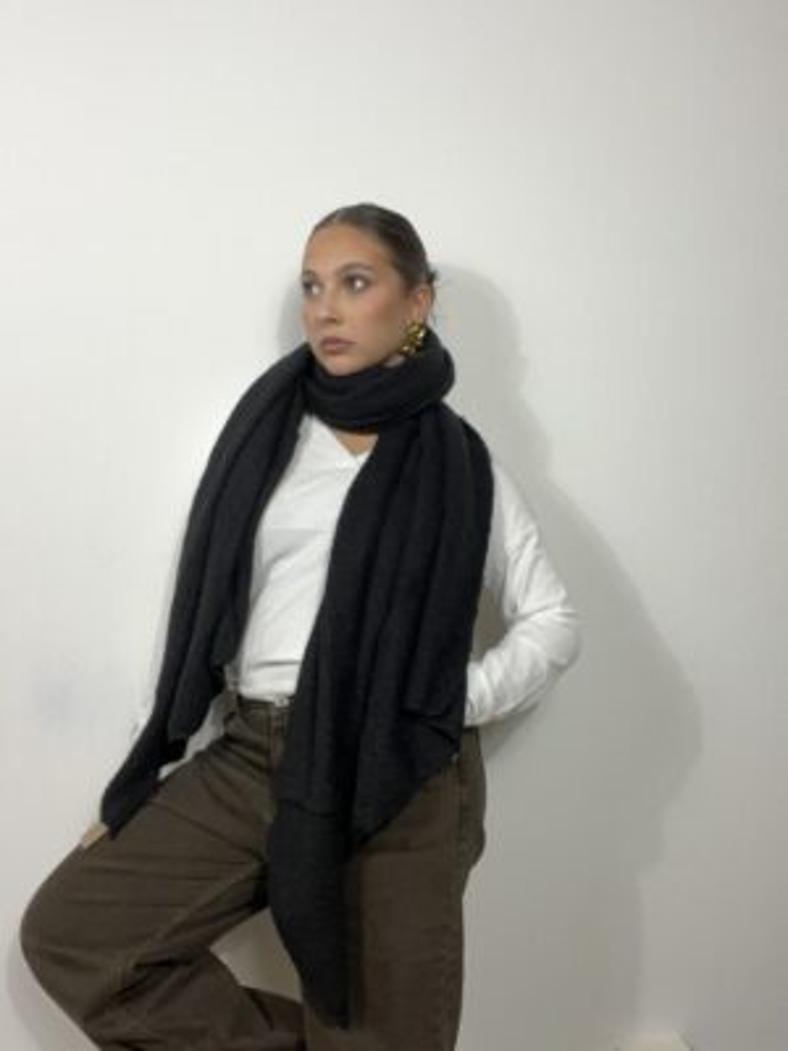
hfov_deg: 46.8
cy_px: 526
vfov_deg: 60.0
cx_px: 394
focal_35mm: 30
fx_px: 911
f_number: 2.2
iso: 64
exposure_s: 1/50
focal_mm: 2.71
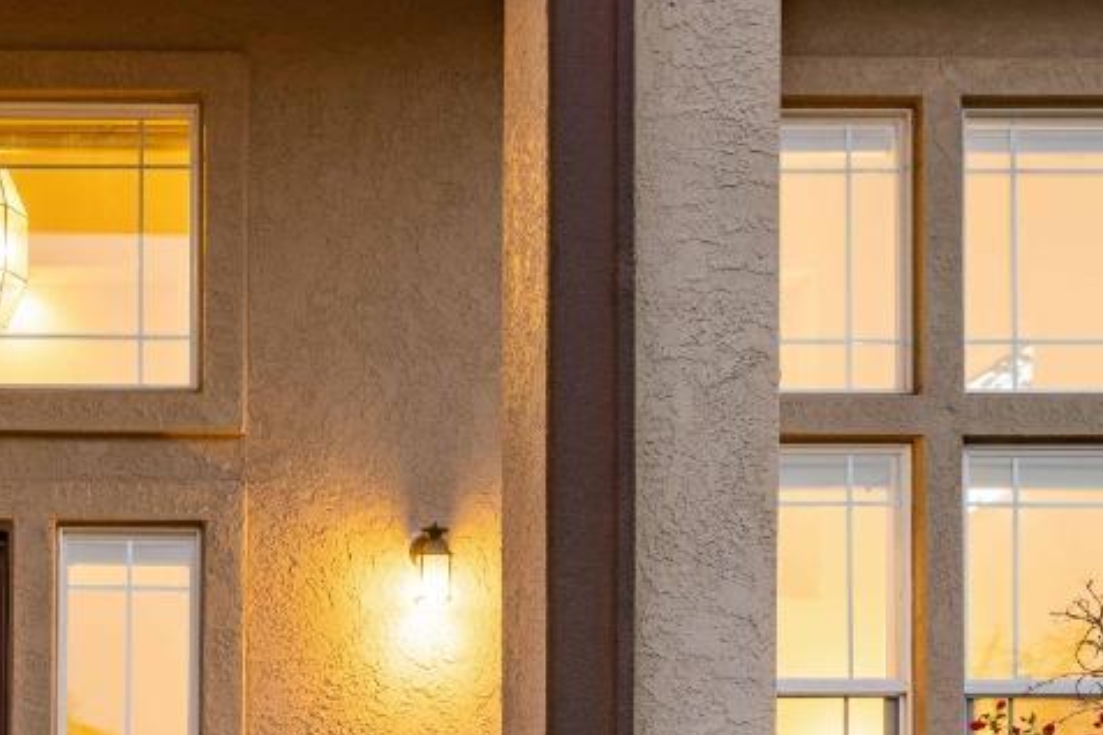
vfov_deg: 19.4
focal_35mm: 66
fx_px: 2022
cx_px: 136
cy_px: 891
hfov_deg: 29.4
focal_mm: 21
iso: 250
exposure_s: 1/2.5
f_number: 7.1
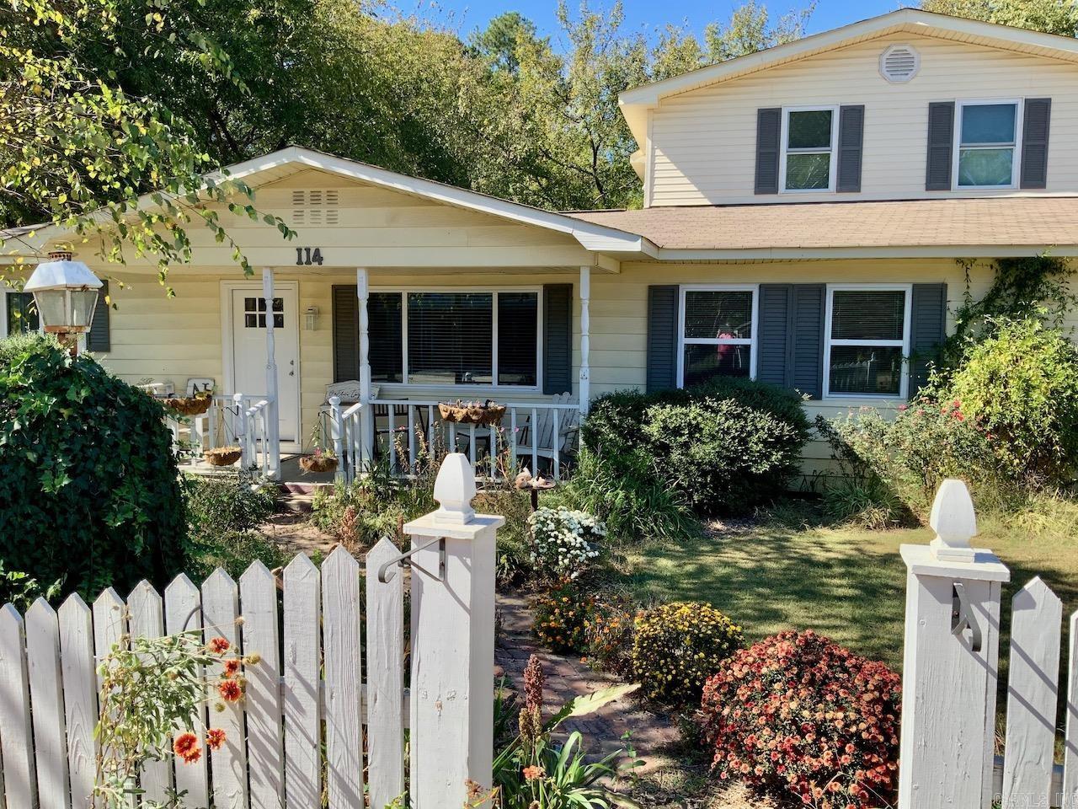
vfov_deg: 48.2
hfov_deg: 61.7
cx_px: 539
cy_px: 404
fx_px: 903
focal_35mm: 29
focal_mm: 3
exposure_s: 1/674
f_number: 1.8
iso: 16
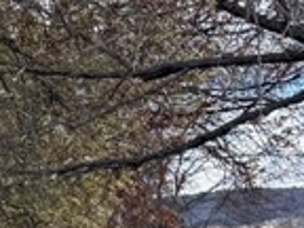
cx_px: -557
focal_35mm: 171
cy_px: 507
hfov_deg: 9.5
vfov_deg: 8.1
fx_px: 1502
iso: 100
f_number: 1.78
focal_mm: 6.76
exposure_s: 1/2232
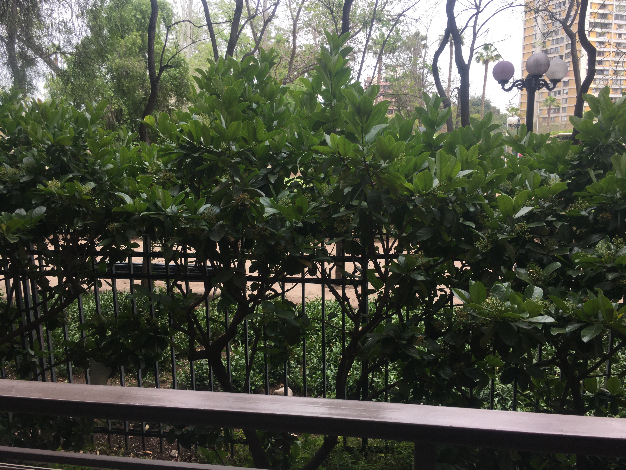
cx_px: 313
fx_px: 524
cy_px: 235
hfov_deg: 61.7
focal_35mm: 29
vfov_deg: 48.2
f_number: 2.2
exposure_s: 1/469
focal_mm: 4.15
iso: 25
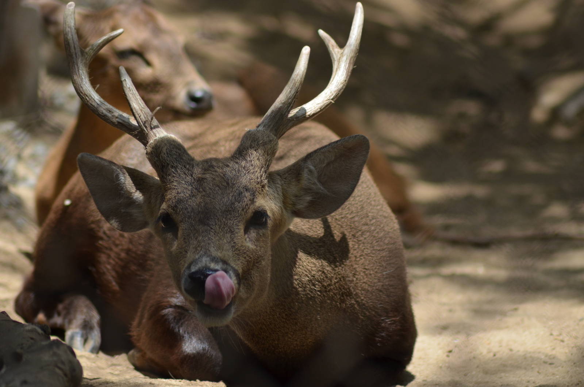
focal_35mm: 390
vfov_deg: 3.5
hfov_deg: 5.3
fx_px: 6314
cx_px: 292
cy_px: 194
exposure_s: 1/1000
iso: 400
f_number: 5
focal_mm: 260
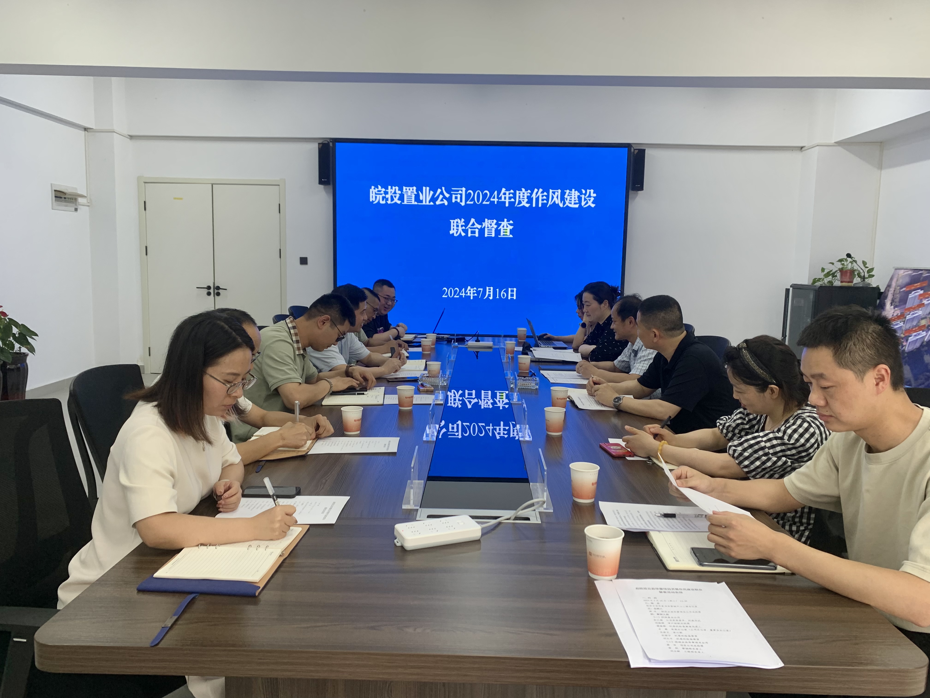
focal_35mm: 26
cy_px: 349
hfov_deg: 67.3
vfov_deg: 53.1
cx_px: 465
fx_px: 699
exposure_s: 1/60
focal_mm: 4.25
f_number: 1.8
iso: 64
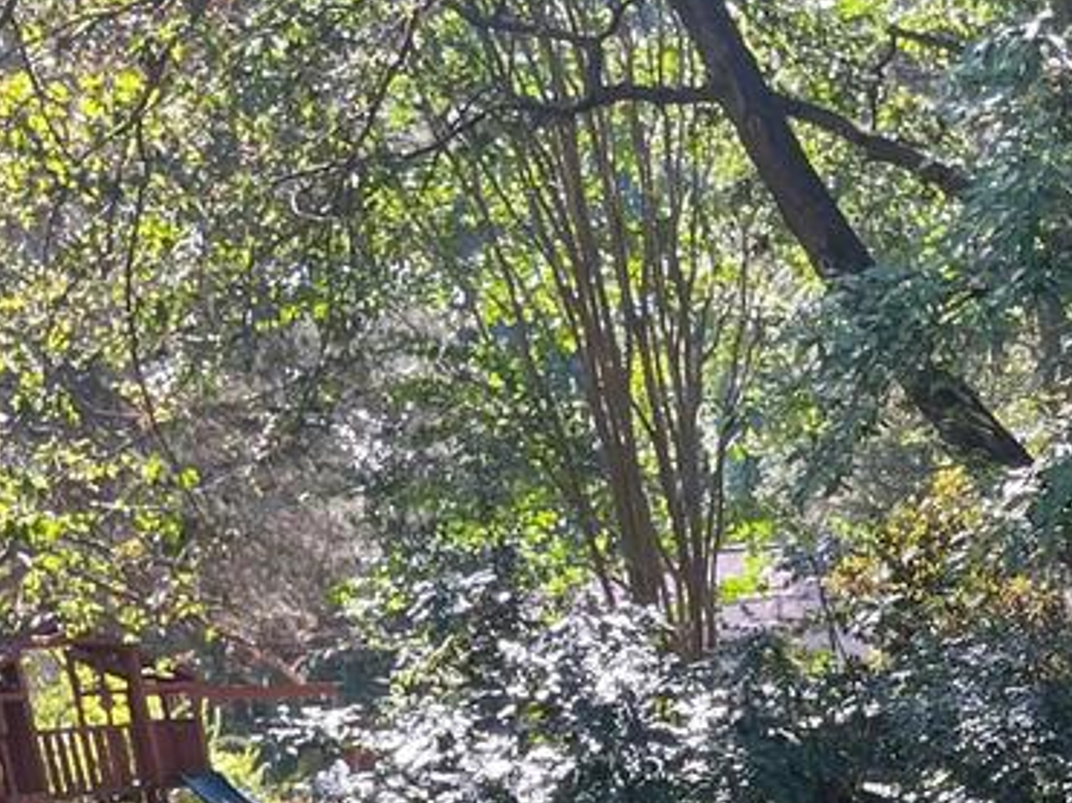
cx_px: 1546
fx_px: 3003
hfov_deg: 18.3
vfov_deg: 13.6
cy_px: 1470
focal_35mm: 97
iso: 32
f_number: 1.6
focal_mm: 5.1
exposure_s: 1/112
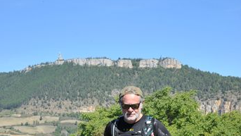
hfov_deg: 19.3
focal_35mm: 111
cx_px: 120
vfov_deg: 10.8
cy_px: 147
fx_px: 709
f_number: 14
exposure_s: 1/400
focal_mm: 70
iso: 1000
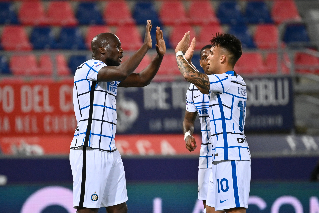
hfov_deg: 5.4
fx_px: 3367
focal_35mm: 380
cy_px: 106
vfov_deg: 3.6
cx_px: 160
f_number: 4
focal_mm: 380
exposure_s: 1/1600
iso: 2500
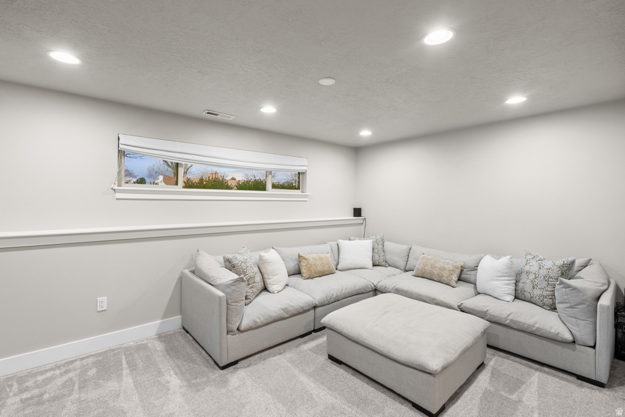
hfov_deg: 96.7
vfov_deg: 73.8
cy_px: 208
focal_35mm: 16
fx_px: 278
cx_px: 312
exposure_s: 1/1.25
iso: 500
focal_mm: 16
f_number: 10
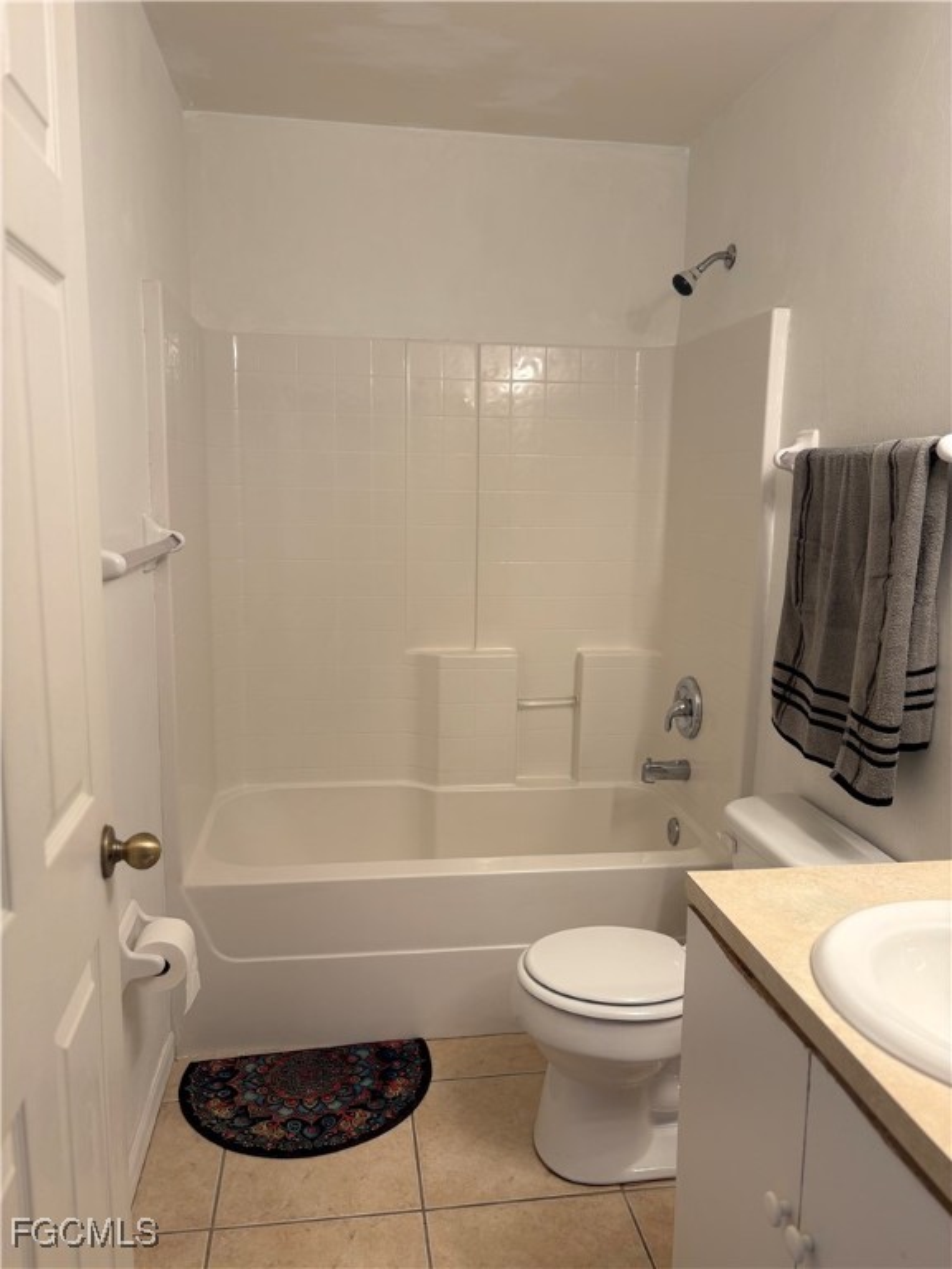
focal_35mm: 26
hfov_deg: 53.1
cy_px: 634
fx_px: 953
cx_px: 476
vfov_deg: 67.3
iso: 64
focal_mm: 5.96
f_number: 1.6
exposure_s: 1/60
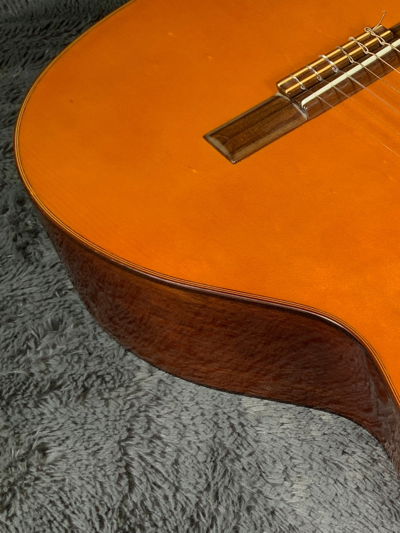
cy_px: 263
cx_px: 526
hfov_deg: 20.5
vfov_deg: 29.8
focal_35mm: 65
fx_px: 1001
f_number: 1.8
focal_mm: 3
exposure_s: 1/104
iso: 50
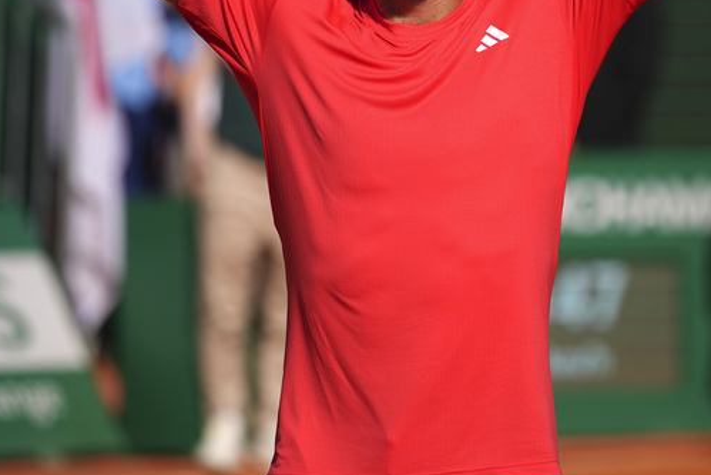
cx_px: 389
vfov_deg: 2.5
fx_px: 11082
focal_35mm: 561
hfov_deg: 3.7
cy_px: 123
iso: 100
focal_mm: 200
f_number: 2.8
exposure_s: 1/4000
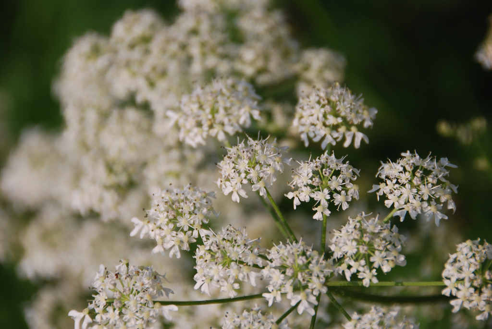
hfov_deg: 6.9
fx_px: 4104
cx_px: 246
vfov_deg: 4.6
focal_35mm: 300
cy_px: 164
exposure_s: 1/800
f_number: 5.6
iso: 200
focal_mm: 200
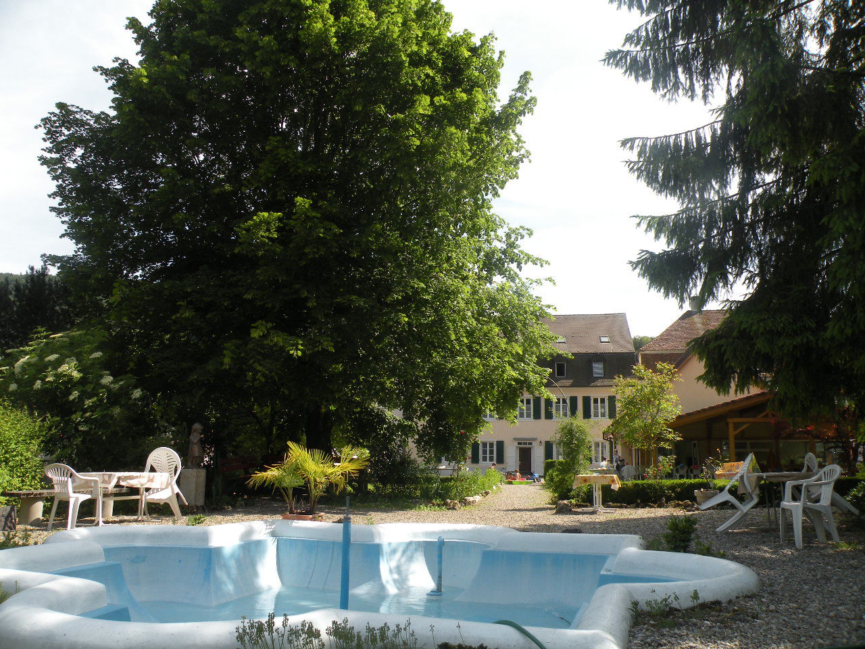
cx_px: 432
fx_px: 675
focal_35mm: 27
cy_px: 324
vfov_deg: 51.4
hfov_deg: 65.3
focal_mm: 4.7
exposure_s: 1/235
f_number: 5
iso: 64
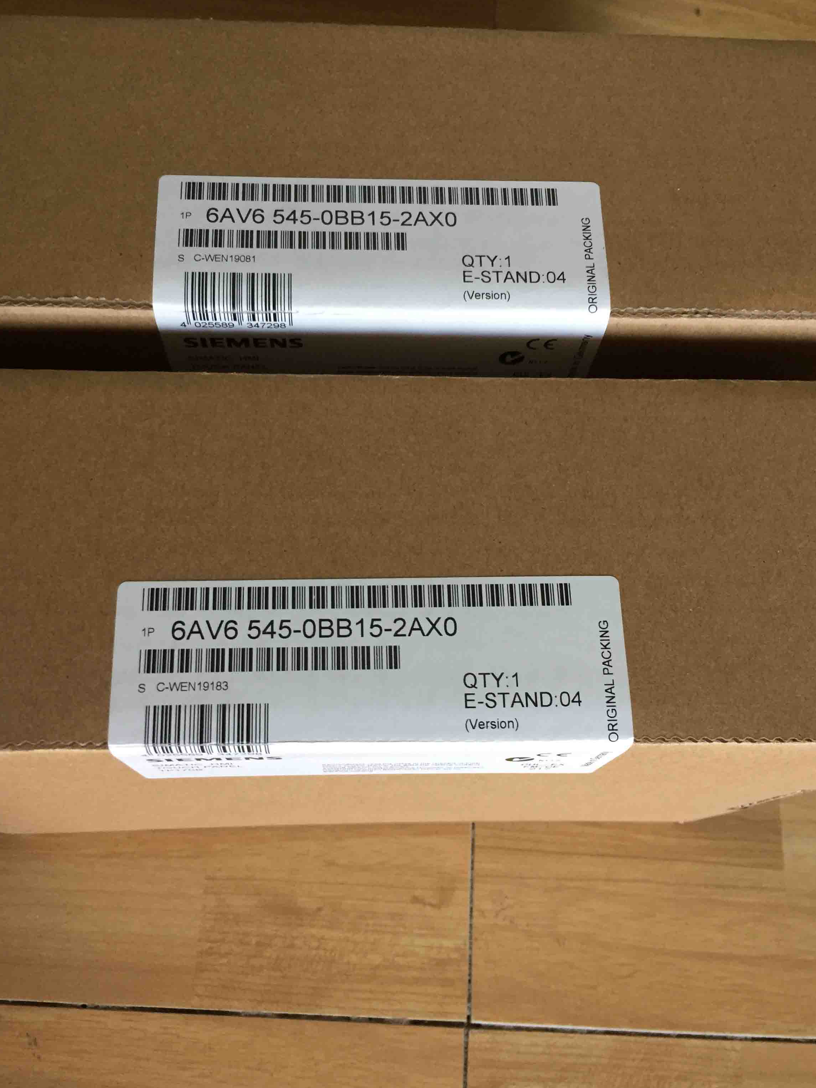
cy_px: 563
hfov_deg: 45.4
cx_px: 399
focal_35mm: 31
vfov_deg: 58.3
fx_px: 974
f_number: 2.2
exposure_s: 1/33
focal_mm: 4.15
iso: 160
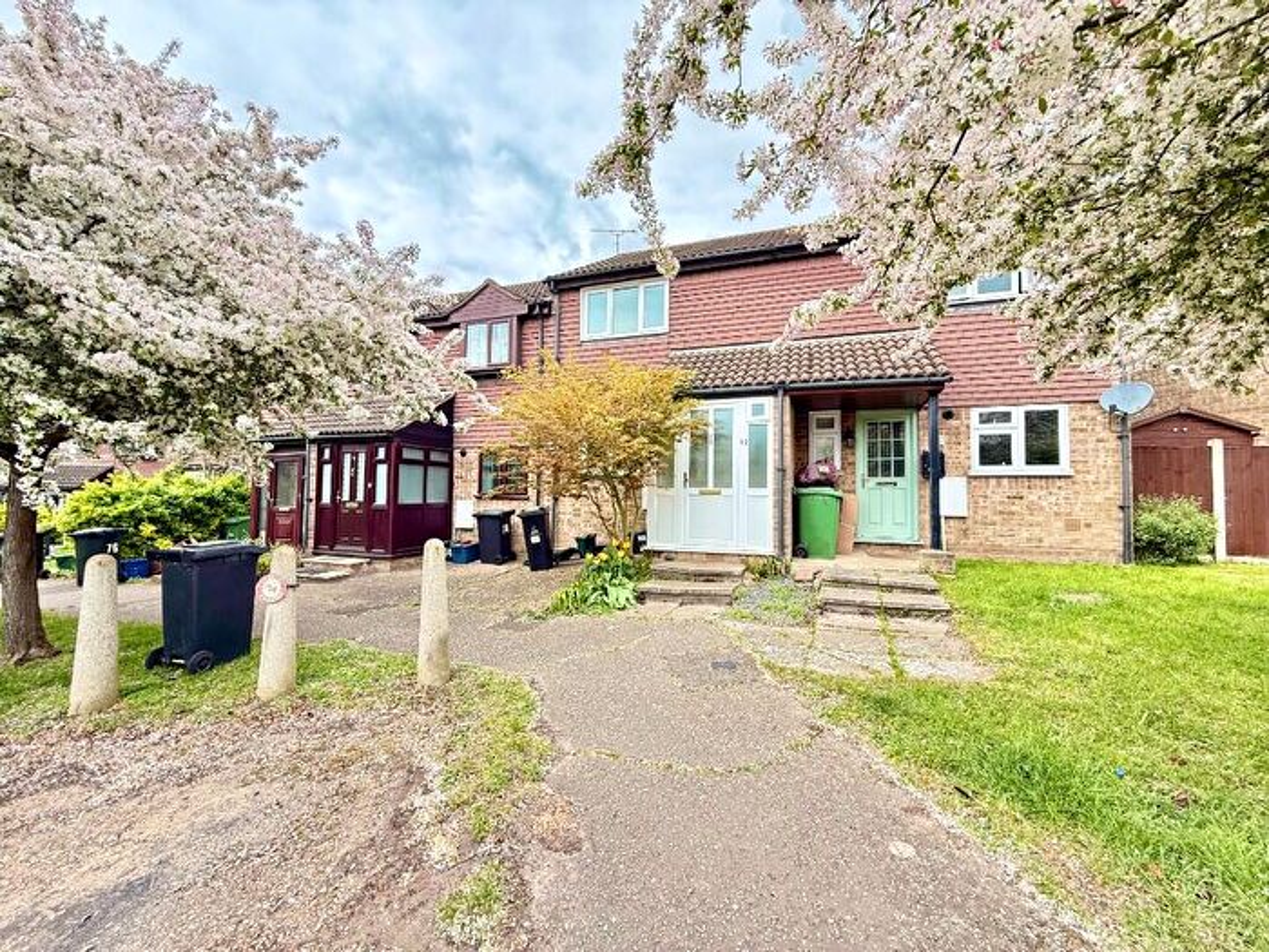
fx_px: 513
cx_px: 634
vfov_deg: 85.7
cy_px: 476
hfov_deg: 102.1
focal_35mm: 14
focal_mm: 2.22
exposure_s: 1/353
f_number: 2.2
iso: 64
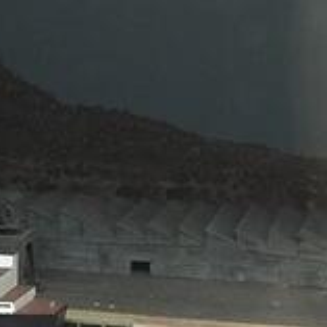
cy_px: 123
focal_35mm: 131
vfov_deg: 13.3
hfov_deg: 13.3
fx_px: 1400
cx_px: 67
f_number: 2.2
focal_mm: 4.15
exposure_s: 1/33
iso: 250
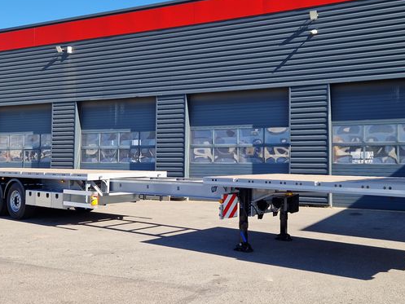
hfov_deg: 49.9
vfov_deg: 38.7
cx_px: 240
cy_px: 141
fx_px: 433
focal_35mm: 37
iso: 50
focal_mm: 5.4
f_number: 1.8
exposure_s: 1/6757
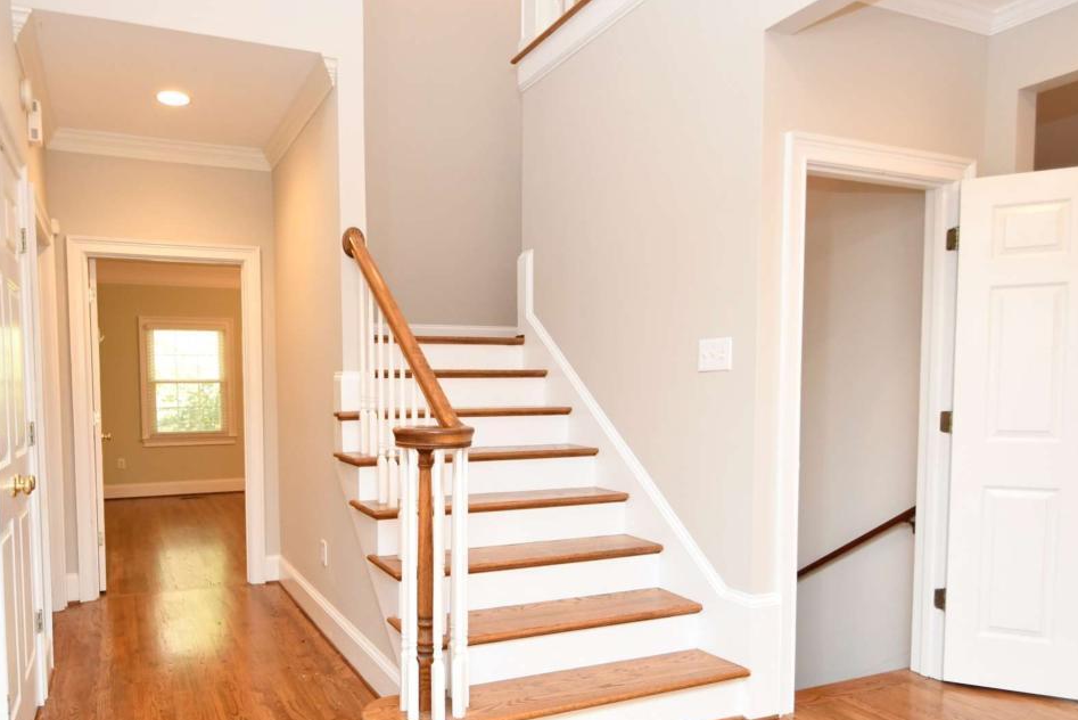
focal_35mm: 19
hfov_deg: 86.7
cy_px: 418
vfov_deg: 64.2
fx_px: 569
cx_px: 497
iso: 900
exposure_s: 1/60
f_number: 4
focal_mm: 10
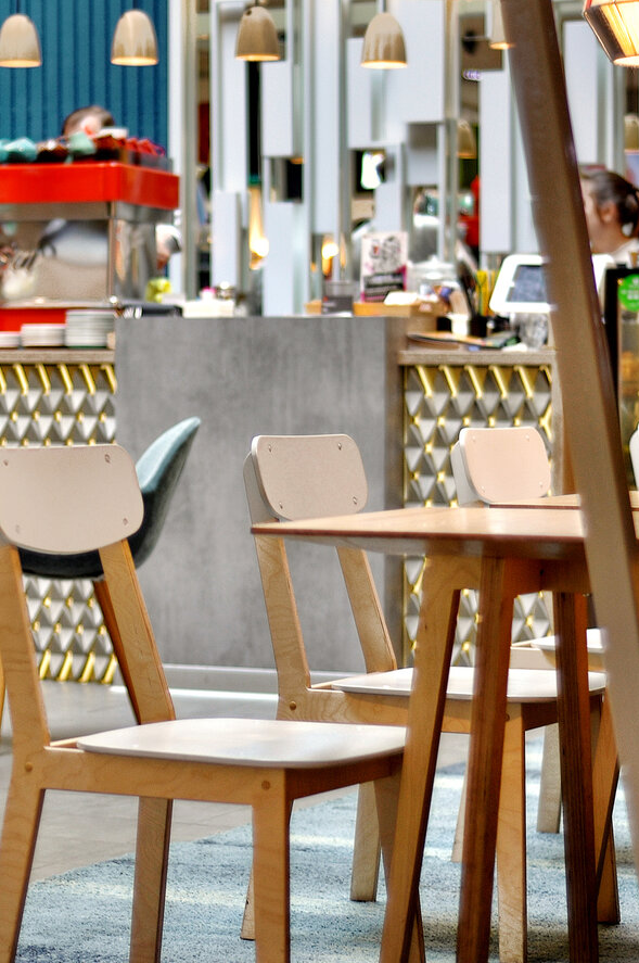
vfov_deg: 18.3
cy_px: 423
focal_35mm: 112
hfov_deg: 12.2
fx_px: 2990
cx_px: 226
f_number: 1.8
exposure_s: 1/125
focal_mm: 50
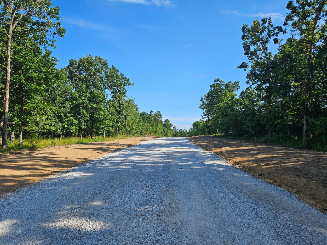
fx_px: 217
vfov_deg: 58.9
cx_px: 164
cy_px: 122
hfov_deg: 73.9
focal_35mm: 23
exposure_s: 1/1242
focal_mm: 5.4
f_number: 1.8
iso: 25
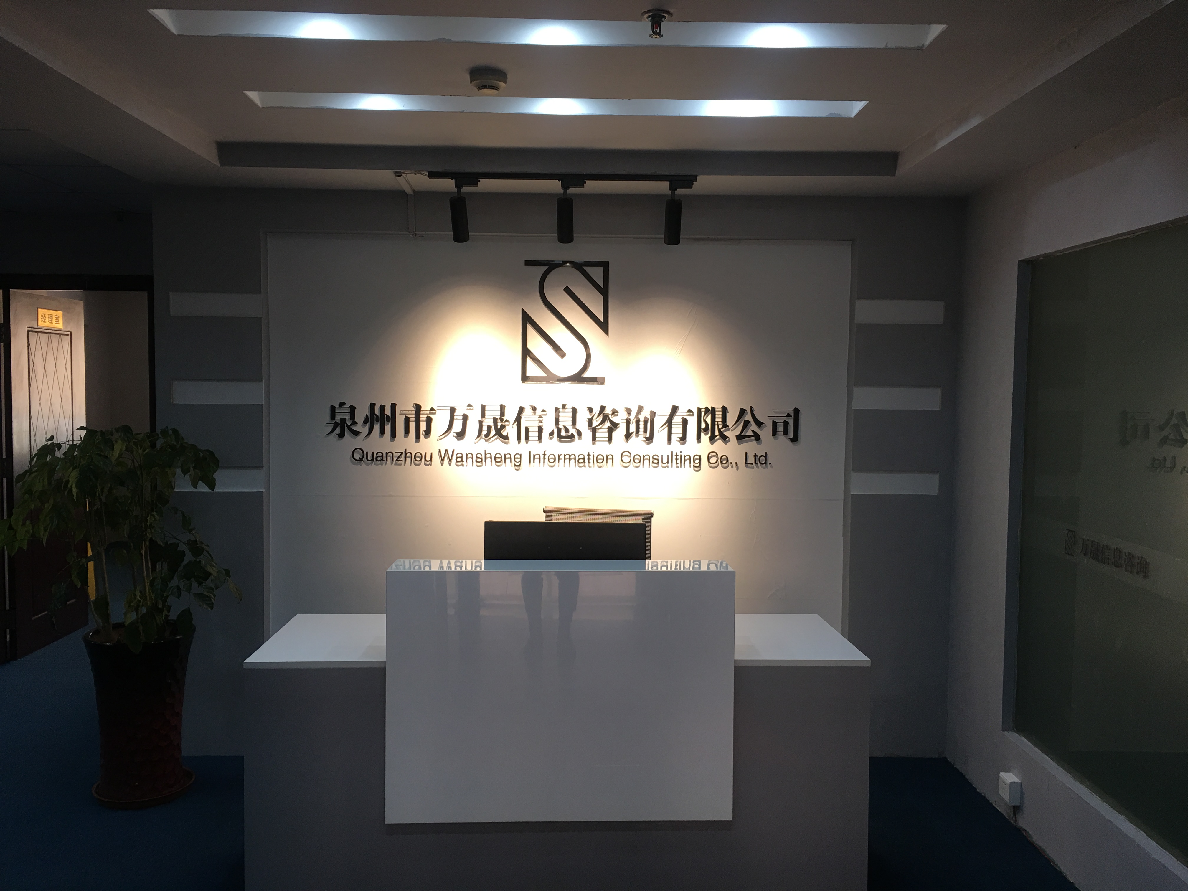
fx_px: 995
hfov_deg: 61.7
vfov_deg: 48.2
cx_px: 594
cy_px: 446
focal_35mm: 29
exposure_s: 1/33
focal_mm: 4.15
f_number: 2.2
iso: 32
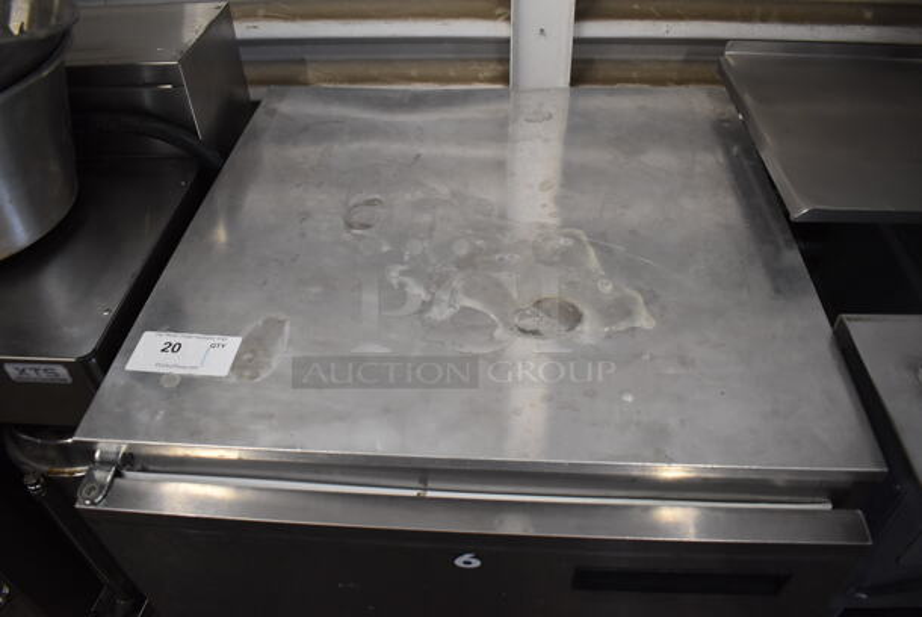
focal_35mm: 27
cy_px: 308
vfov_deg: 48.0
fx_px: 692
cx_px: 461
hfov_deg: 67.3
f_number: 3.5
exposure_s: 1/125
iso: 1600
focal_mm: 18
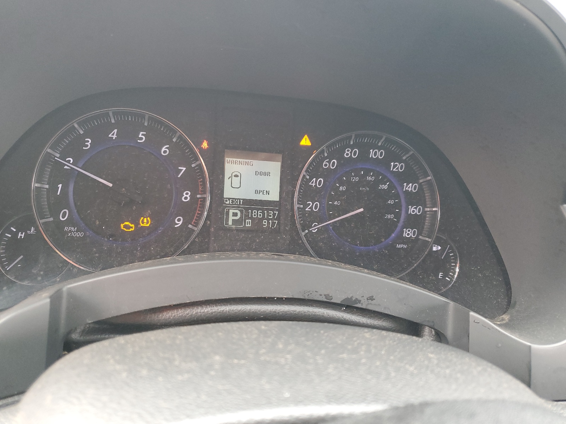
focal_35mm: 26
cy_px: 212
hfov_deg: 67.3
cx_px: 283
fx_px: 425
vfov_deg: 53.1
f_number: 1.5
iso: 123
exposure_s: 1/60.2
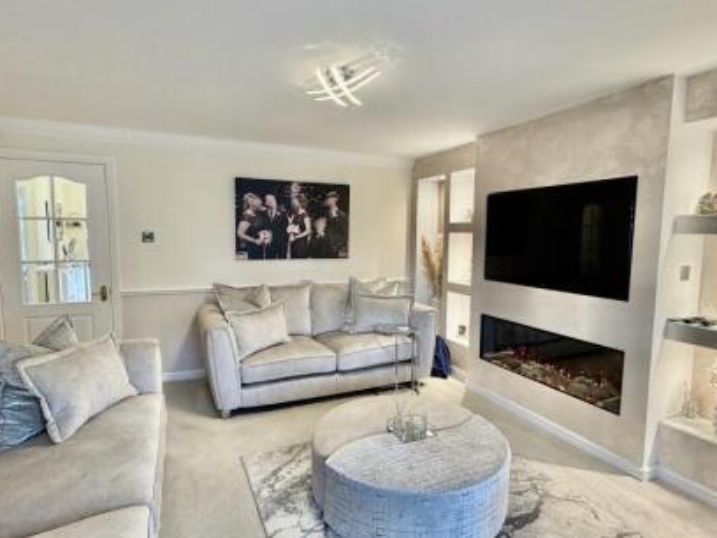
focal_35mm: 20
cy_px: 273
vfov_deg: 66.0
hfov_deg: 81.7
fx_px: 414
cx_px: 365
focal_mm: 2.22
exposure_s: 1/100
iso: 200
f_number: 2.2
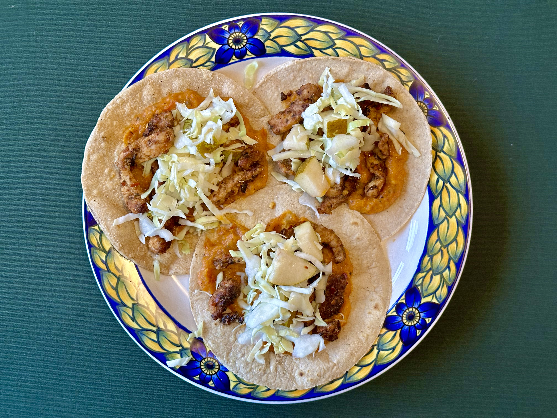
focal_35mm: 48
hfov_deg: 39.7
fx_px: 772
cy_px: 209
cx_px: 278
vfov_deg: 30.3
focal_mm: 6.86
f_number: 1.78
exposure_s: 1/59
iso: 250
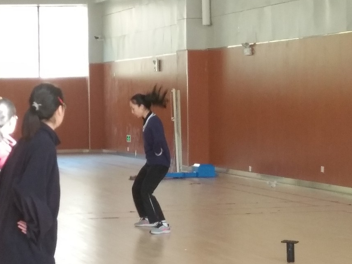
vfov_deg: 36.8
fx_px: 396
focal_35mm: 39
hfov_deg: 43.3
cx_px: 27
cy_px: 139
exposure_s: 1/33.3
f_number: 2.2
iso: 84
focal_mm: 3.66
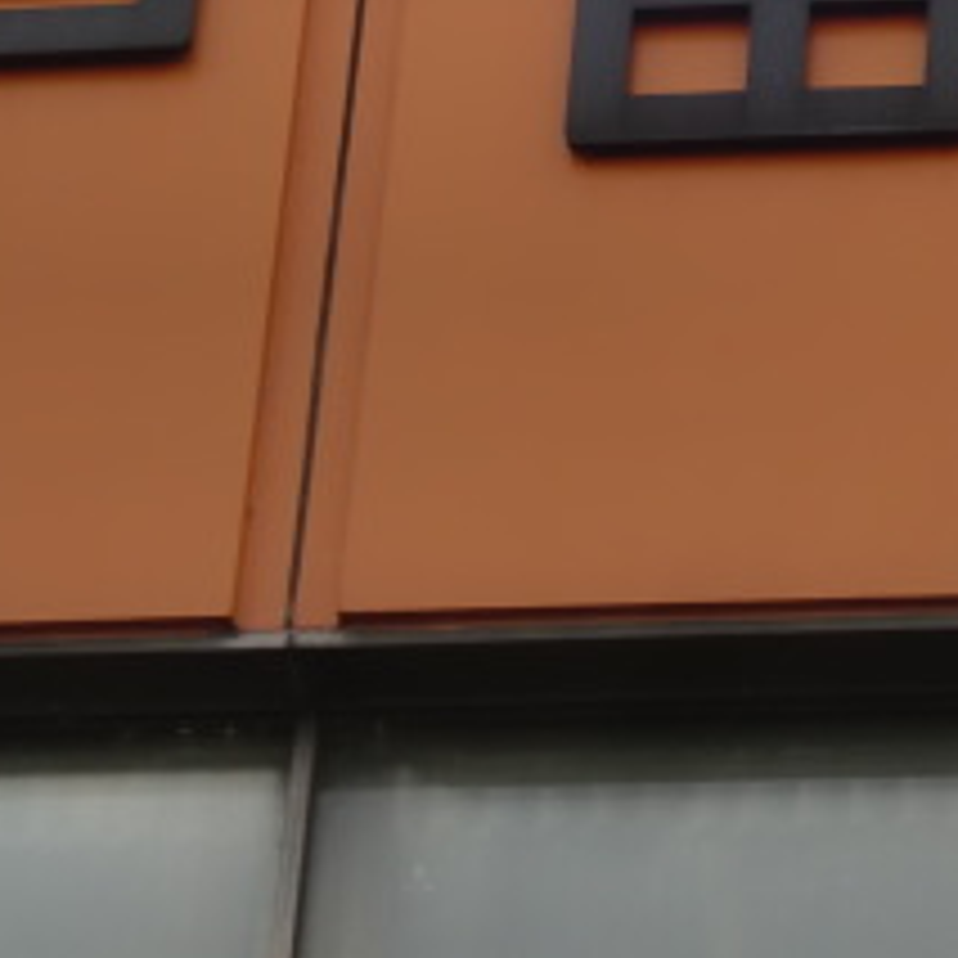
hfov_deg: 5.9
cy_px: -117
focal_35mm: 298
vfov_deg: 5.9
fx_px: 9331
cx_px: 742
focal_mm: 19.6
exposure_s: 1/125
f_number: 5.8
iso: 64
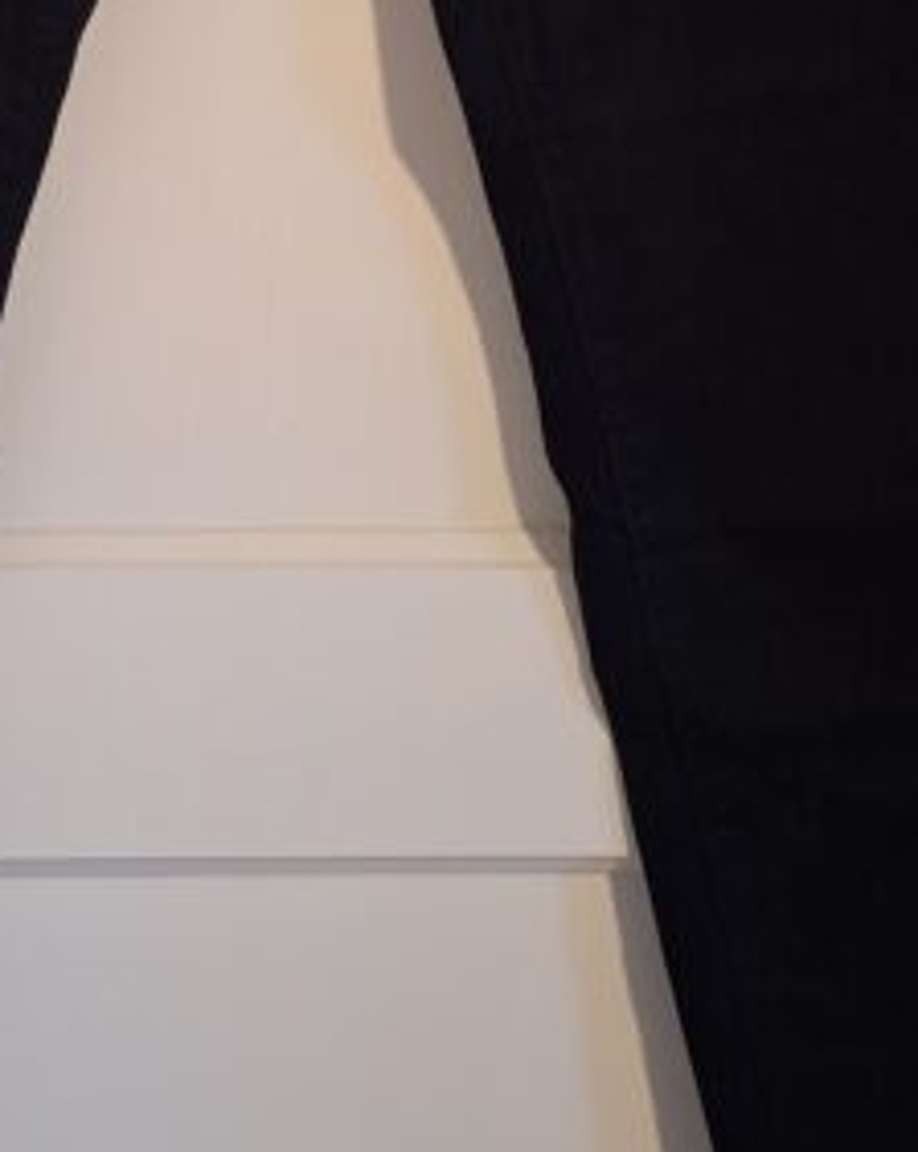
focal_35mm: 64
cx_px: 217
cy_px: -82
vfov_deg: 27.4
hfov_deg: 23.5
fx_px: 2178
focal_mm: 5.54
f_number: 1.8
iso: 800
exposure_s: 1/20
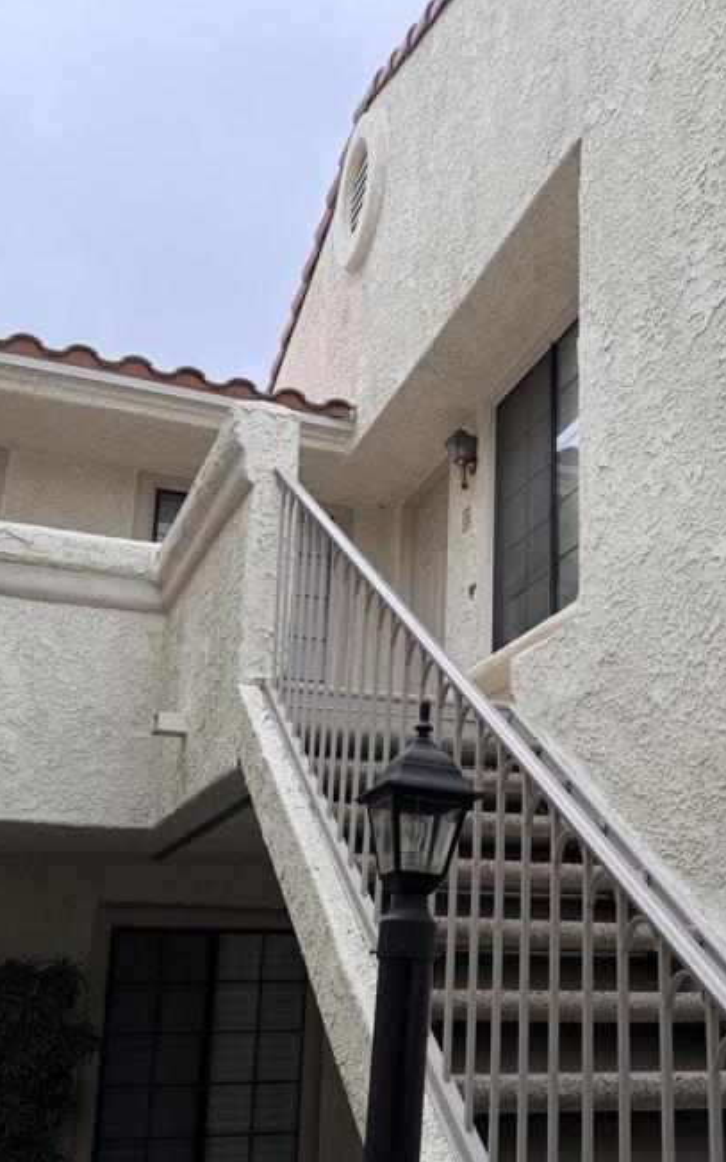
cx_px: 533
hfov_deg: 31.5
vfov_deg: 49.1
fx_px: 1266
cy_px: 680
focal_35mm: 40
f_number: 1.78
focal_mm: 6.76
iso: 100
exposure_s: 1/665
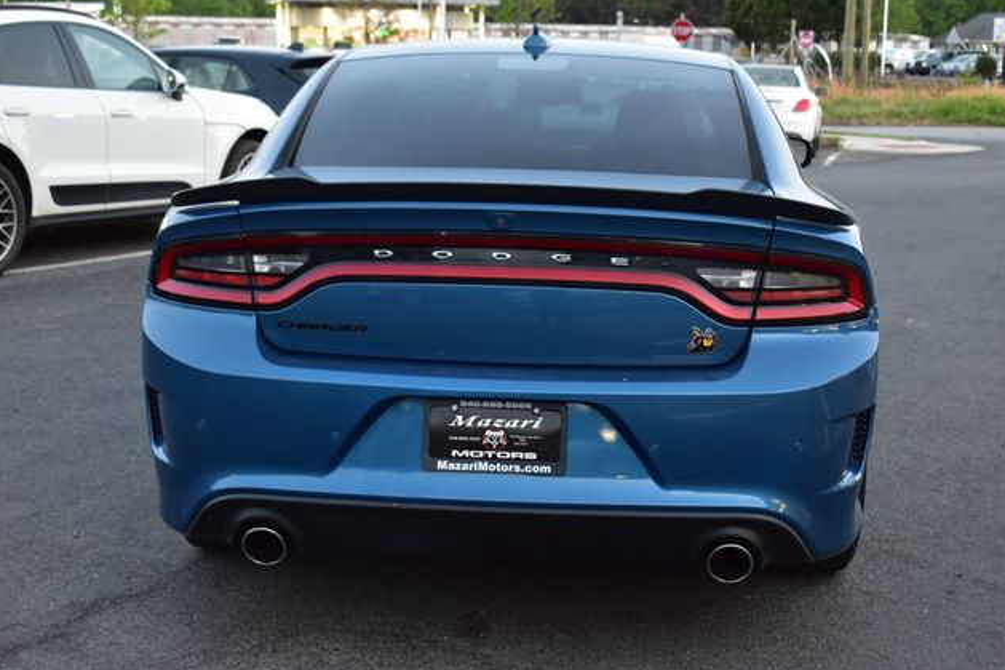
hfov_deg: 34.5
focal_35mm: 58
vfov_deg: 23.4
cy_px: 337
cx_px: 508
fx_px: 1619
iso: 1000
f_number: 6.3
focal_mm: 38
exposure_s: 1/15
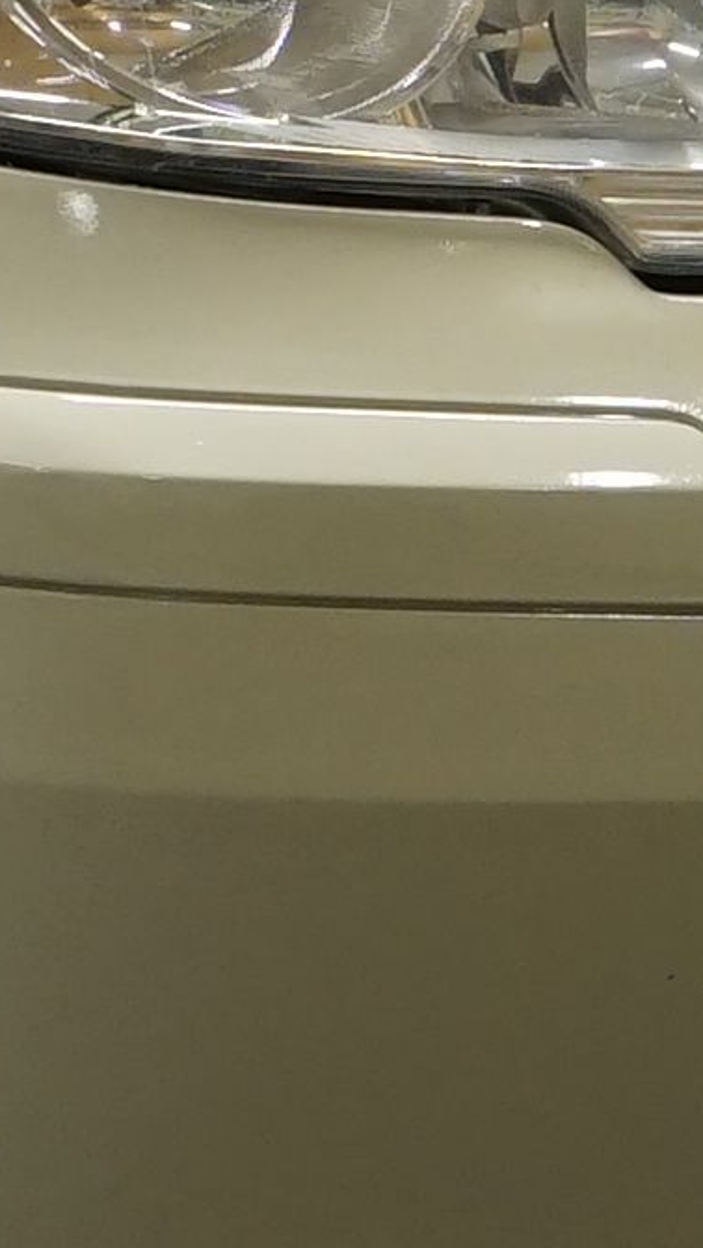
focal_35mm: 571
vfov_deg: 3.8
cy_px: -1043
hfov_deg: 2.1
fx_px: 18901
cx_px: -1523
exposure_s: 1/30
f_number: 4
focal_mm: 61
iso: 640
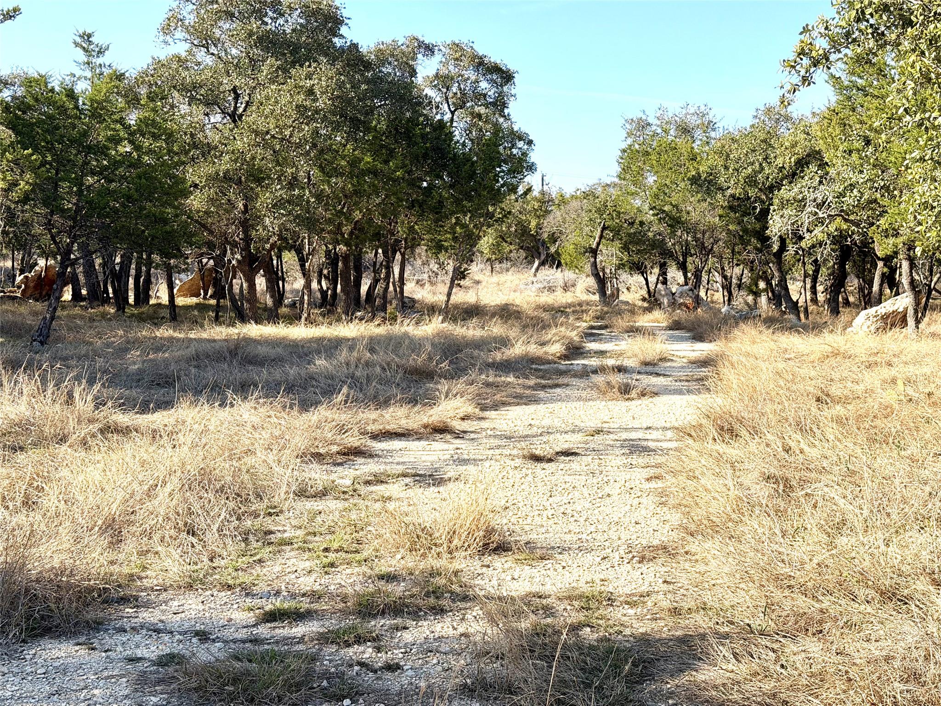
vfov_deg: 30.3
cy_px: 353
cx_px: 470
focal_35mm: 48
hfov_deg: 39.7
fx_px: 1305
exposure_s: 1/2415
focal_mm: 6.76
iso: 64
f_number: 1.78
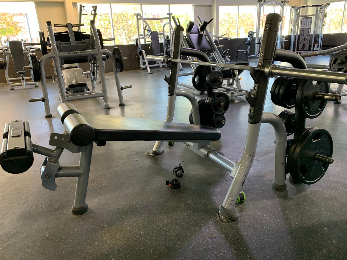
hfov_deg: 67.3
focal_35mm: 26
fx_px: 261
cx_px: 174
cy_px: 130
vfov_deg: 53.1
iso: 320
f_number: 1.8
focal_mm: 4.25
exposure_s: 1/60
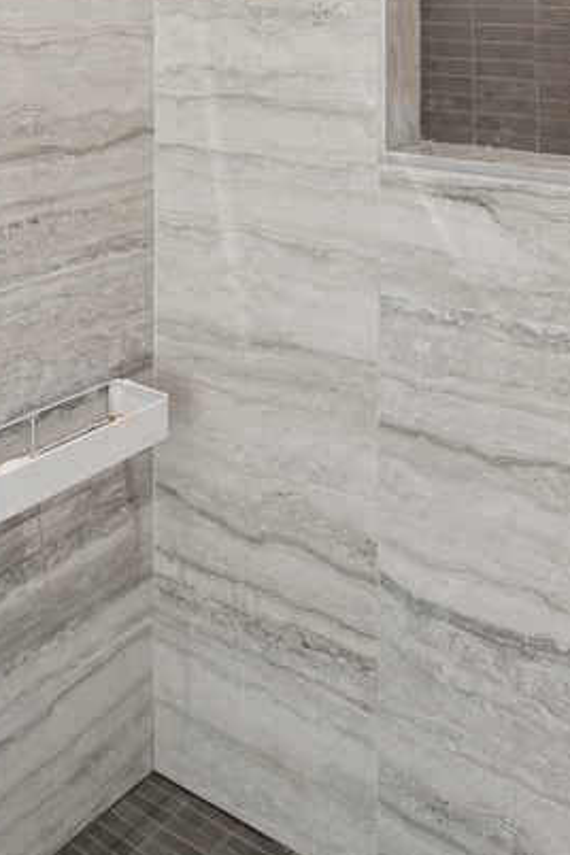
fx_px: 1021
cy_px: 11
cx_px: 398
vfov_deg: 40.2
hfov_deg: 30.9
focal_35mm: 43
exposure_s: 1/5
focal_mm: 16
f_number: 8
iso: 320
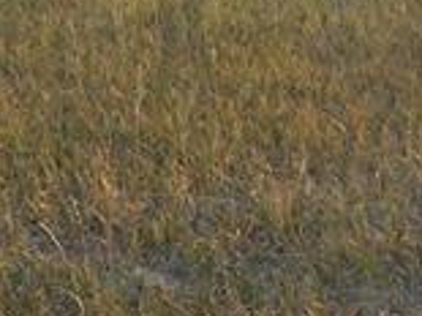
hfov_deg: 8.3
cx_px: -46
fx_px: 2899
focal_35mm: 238
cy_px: -150
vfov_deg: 6.2
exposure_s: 1/200
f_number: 2.8
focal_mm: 6
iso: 64
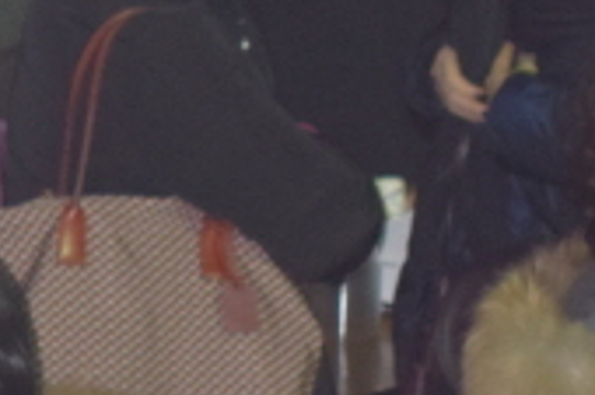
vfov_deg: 2.8
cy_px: 253
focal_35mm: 497
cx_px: 1659
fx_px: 8206
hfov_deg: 4.0
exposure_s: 1/30
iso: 800
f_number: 5.6
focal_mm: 55
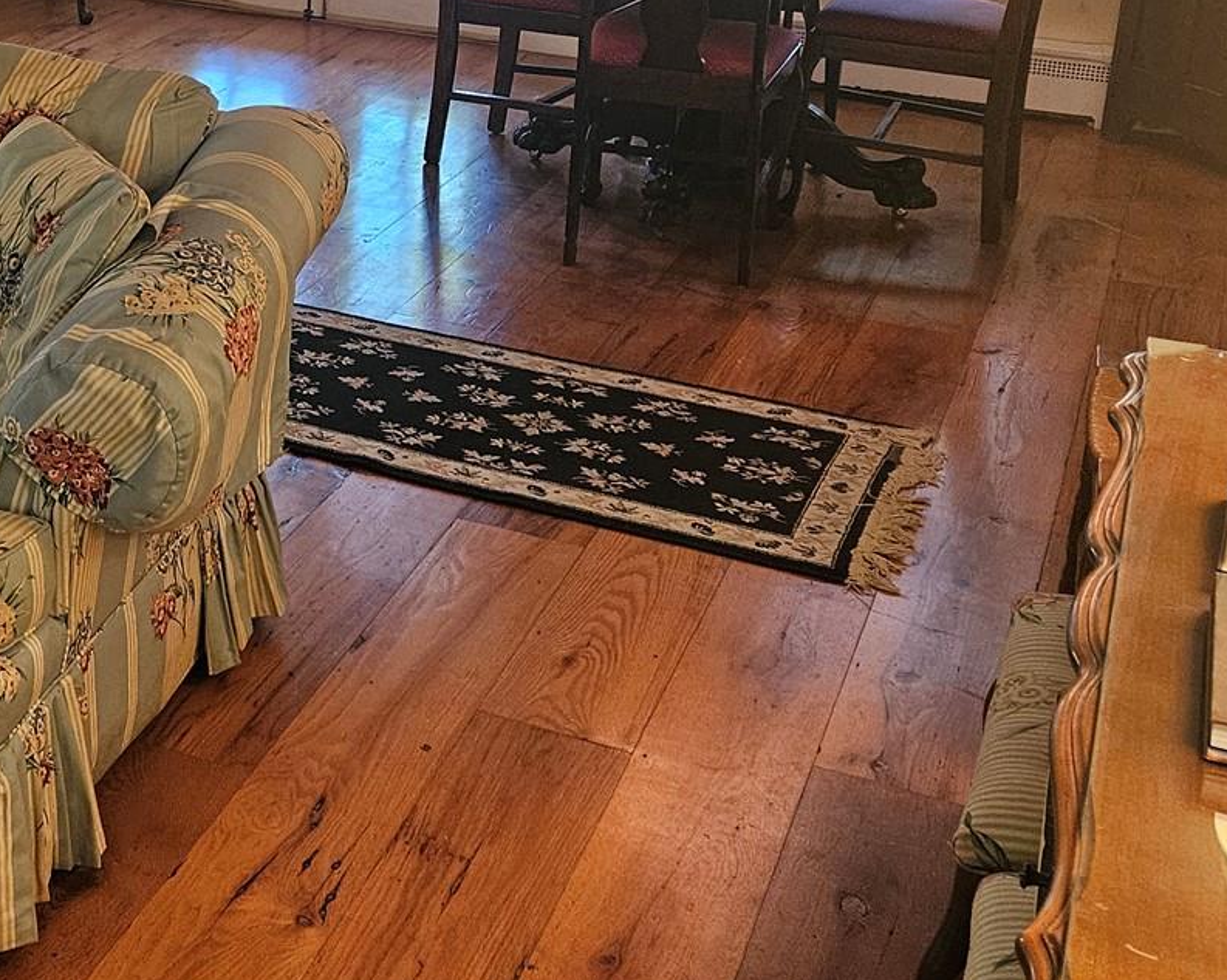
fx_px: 2106
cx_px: 19
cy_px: 159
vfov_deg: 25.6
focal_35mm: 58
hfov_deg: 30.4
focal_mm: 5.4
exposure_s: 1/120
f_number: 1.8
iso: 640
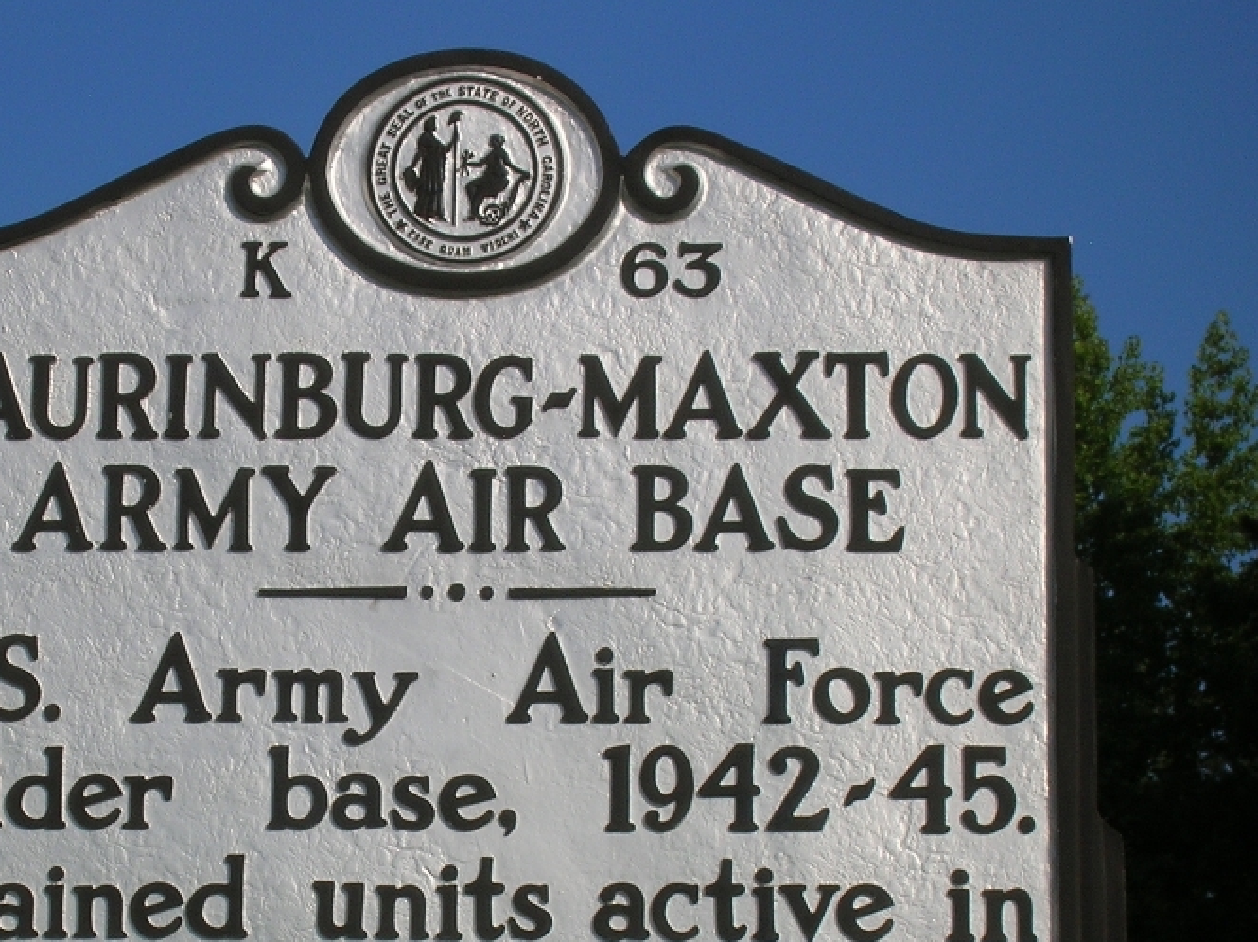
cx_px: 350
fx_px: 5703
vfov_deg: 9.4
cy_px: 711
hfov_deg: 12.6
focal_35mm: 157
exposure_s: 1/287
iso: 50
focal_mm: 17.1
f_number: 8.2
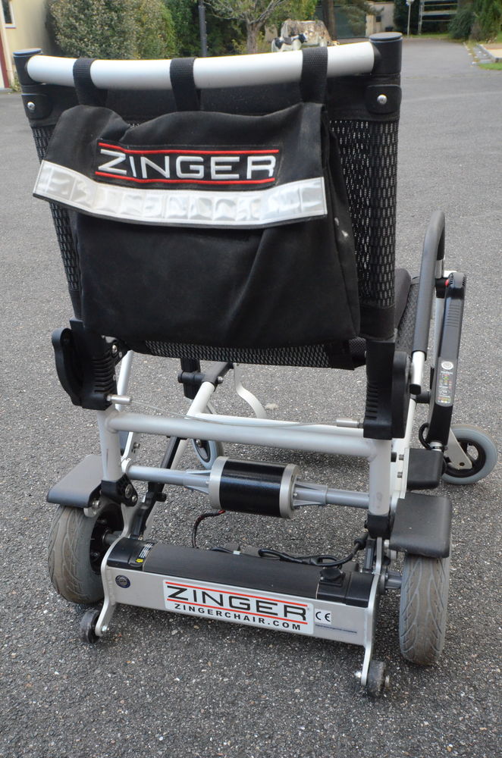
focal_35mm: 36
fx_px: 757
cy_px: 379
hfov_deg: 36.7
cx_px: 251
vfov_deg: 53.2
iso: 3200
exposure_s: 1/250
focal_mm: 24
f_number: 8
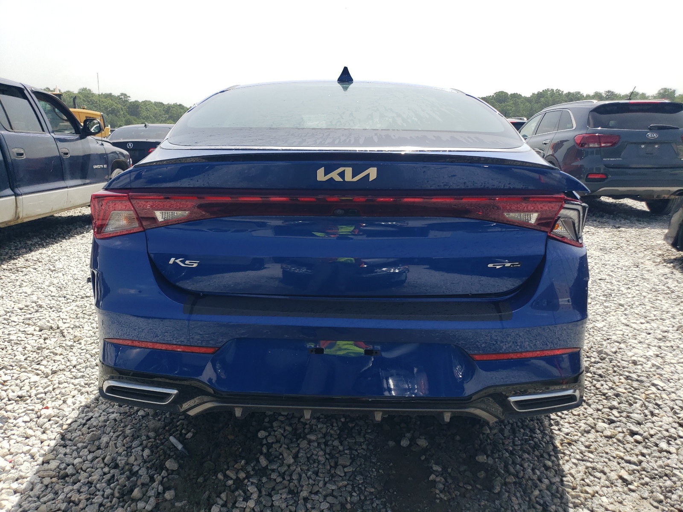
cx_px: 342
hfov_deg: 67.3
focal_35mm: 26
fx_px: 513
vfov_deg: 53.1
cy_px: 256
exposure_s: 1/2000
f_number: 1.5
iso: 50
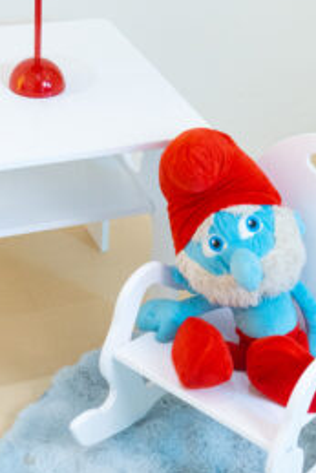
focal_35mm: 73
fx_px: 960
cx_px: 142
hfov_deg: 18.7
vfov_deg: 27.7
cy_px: 221
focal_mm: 42
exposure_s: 1/160
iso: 1600
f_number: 4.5
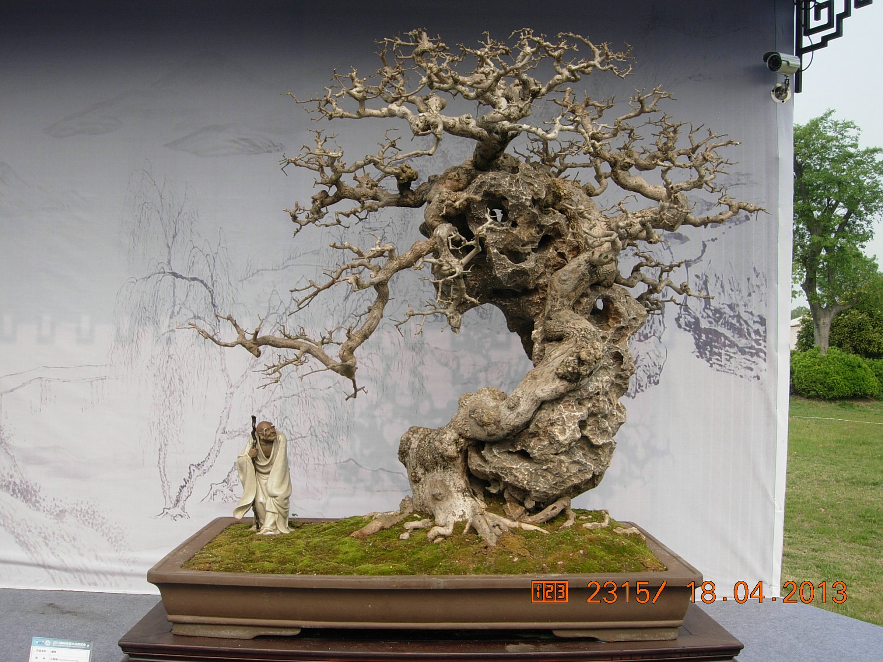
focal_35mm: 36
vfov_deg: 39.7
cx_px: 442
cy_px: 331
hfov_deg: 51.4
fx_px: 918
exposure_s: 1/215
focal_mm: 7.5
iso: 50
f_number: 5.4
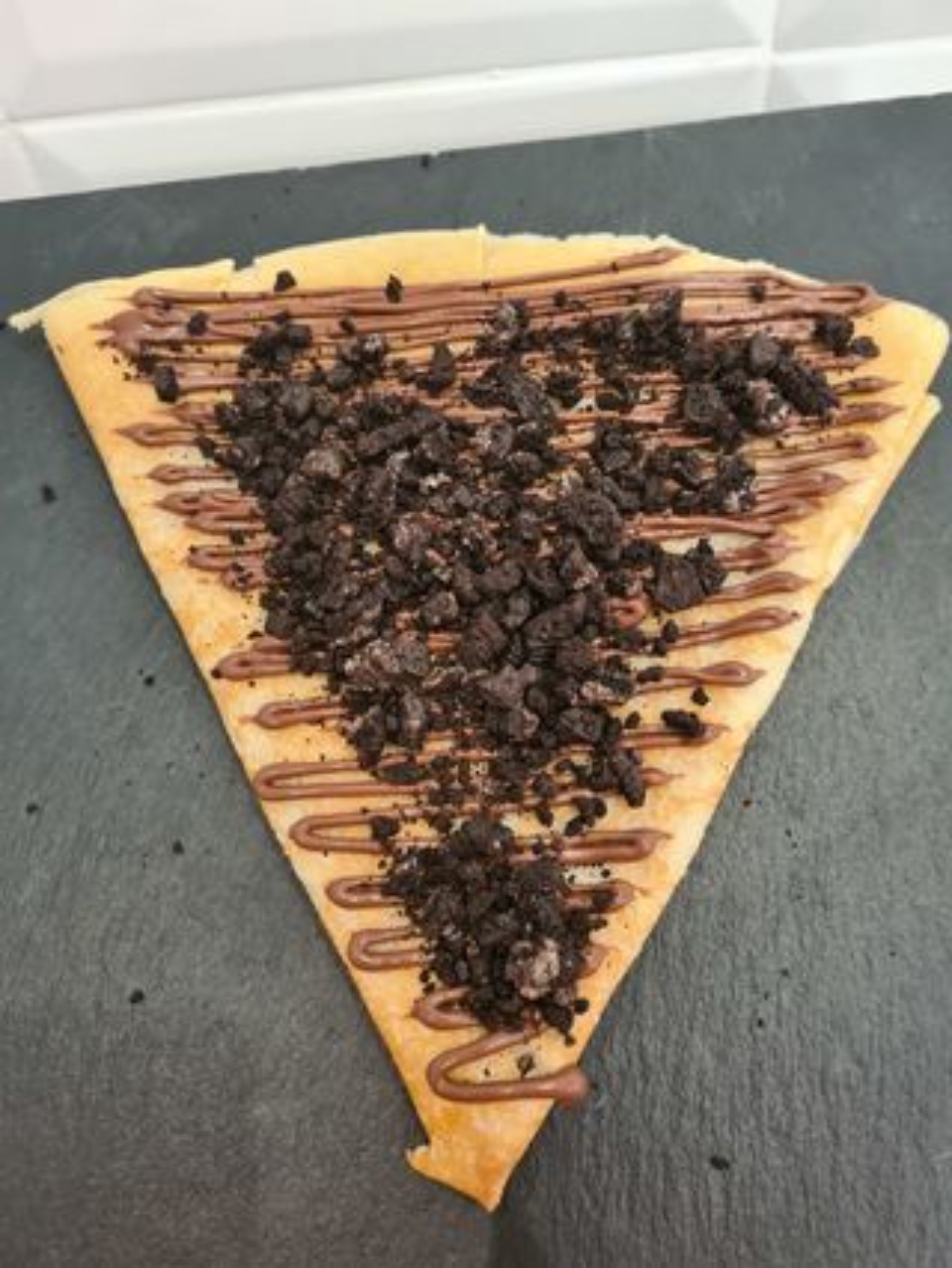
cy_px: 634
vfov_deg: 67.3
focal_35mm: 26
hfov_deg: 53.1
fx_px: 952
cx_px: 476
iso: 320
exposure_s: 1/50
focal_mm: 5.4
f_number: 1.8
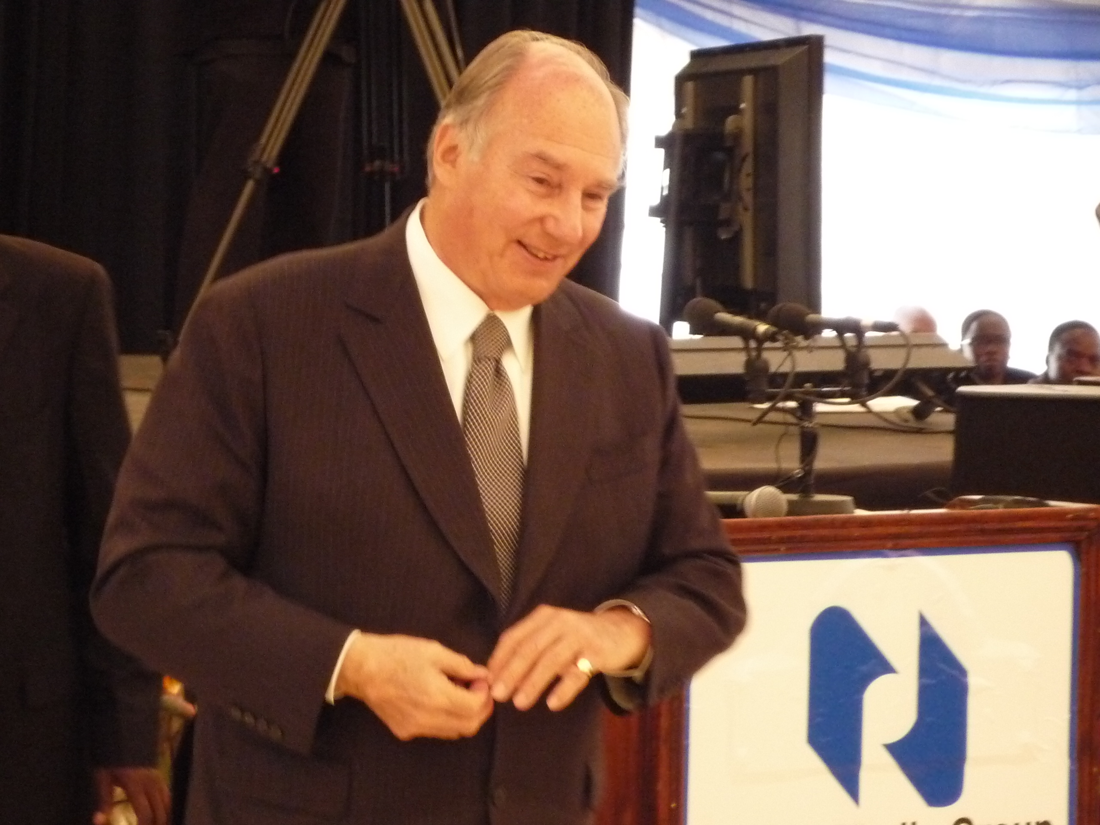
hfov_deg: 11.6
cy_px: 412
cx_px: 550
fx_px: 5402
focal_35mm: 170
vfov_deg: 8.7
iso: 640
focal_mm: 20.8
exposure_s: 1/30
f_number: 5.8
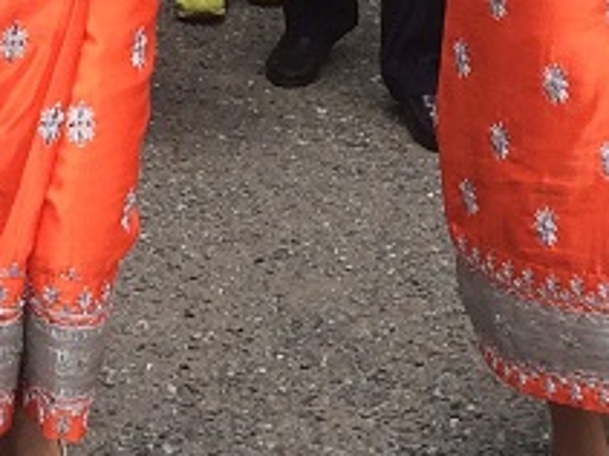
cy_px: -612
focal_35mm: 165
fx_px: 2901
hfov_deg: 12.0
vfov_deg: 8.3
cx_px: 214
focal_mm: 4.15
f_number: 2.2
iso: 32
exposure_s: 1/1026
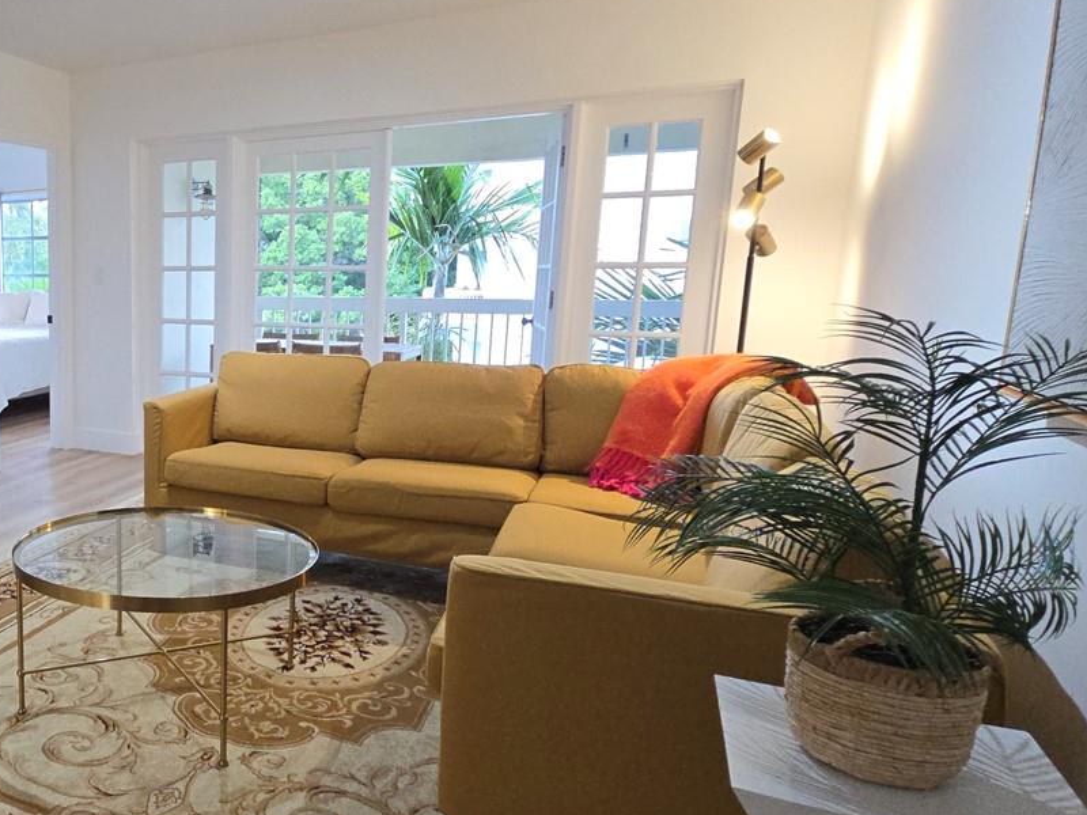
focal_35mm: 26
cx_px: 110
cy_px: 427
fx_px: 816
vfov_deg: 53.0
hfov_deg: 57.8
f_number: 2.2
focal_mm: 2.2
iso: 160
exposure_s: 1/60
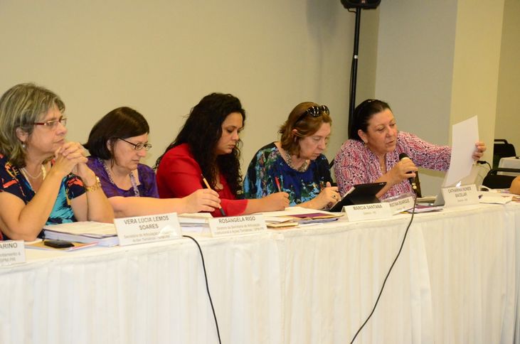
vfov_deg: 15.6
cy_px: 172
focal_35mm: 87
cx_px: 260
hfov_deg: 23.4
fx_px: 1254
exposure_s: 1/125
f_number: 8
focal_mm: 58
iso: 5000
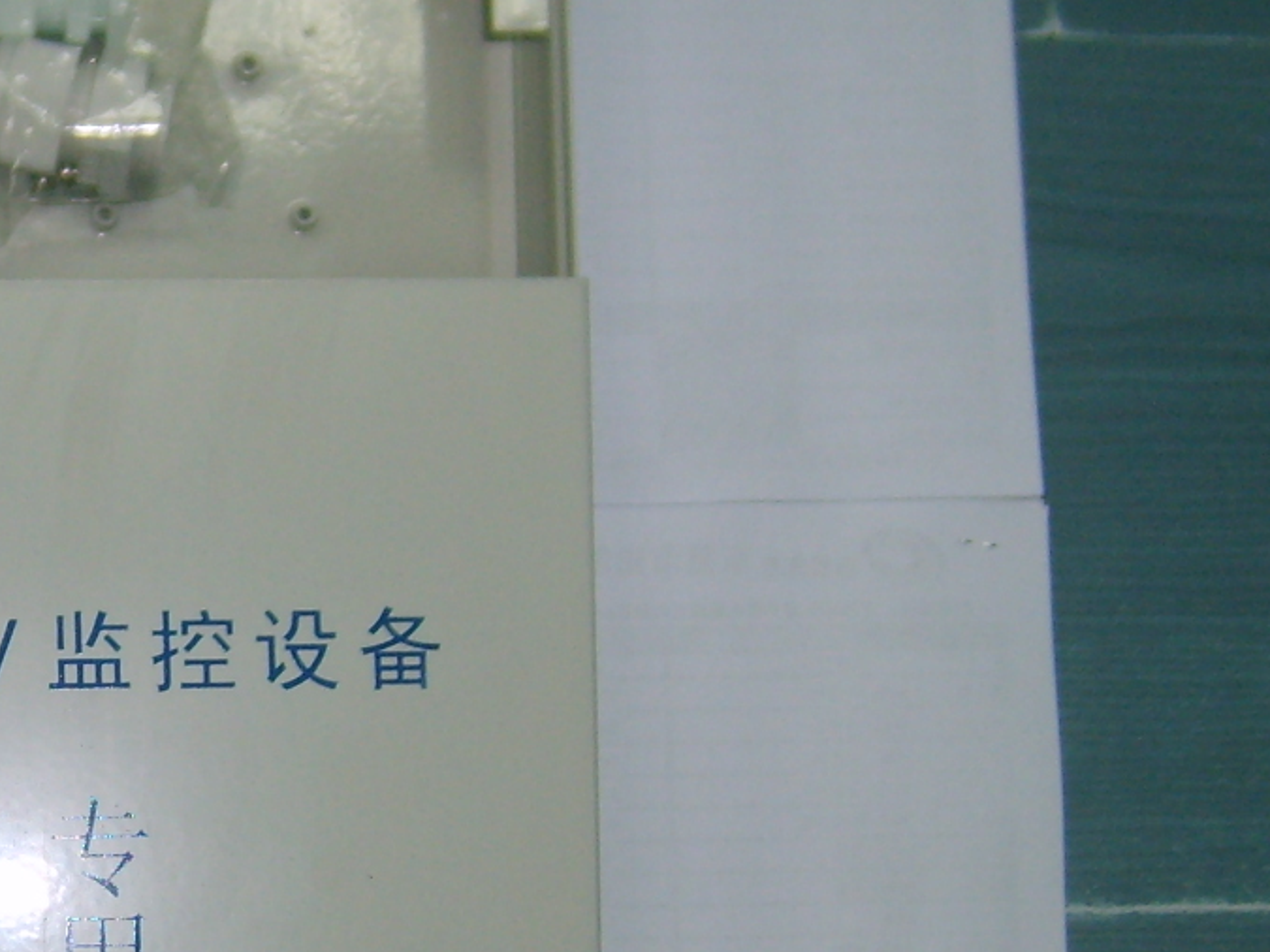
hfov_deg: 22.7
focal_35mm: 83
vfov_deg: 17.7
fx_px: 3045
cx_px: 21
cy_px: 700
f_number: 2.8
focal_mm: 5.8
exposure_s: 1/30
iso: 100
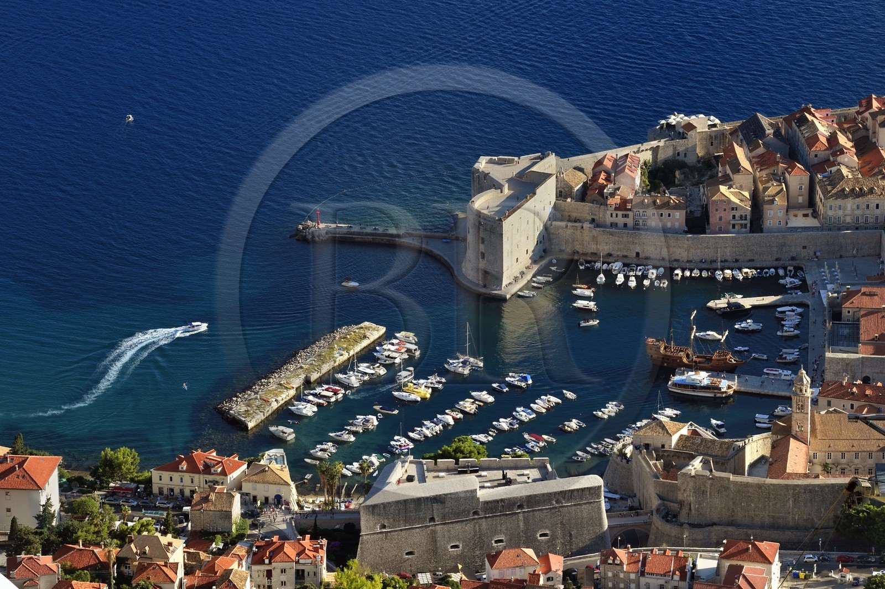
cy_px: 294
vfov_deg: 10.5
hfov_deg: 15.8
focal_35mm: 130
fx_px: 3194
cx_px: 442
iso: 200
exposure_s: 1/160
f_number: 13
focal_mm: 130
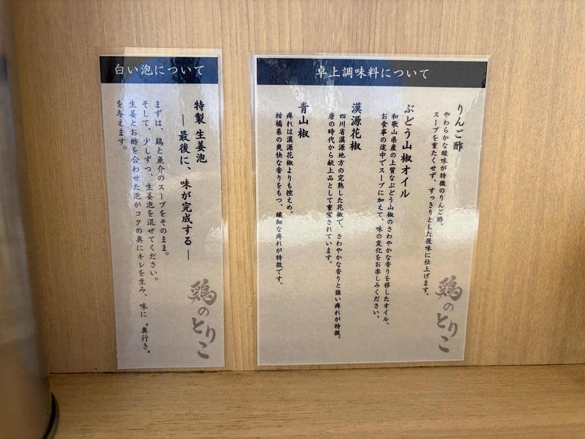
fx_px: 439
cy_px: 220
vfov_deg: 53.1
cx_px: 292
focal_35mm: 26
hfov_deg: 67.3
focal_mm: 5.96
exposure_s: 1/50
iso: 250
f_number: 1.6
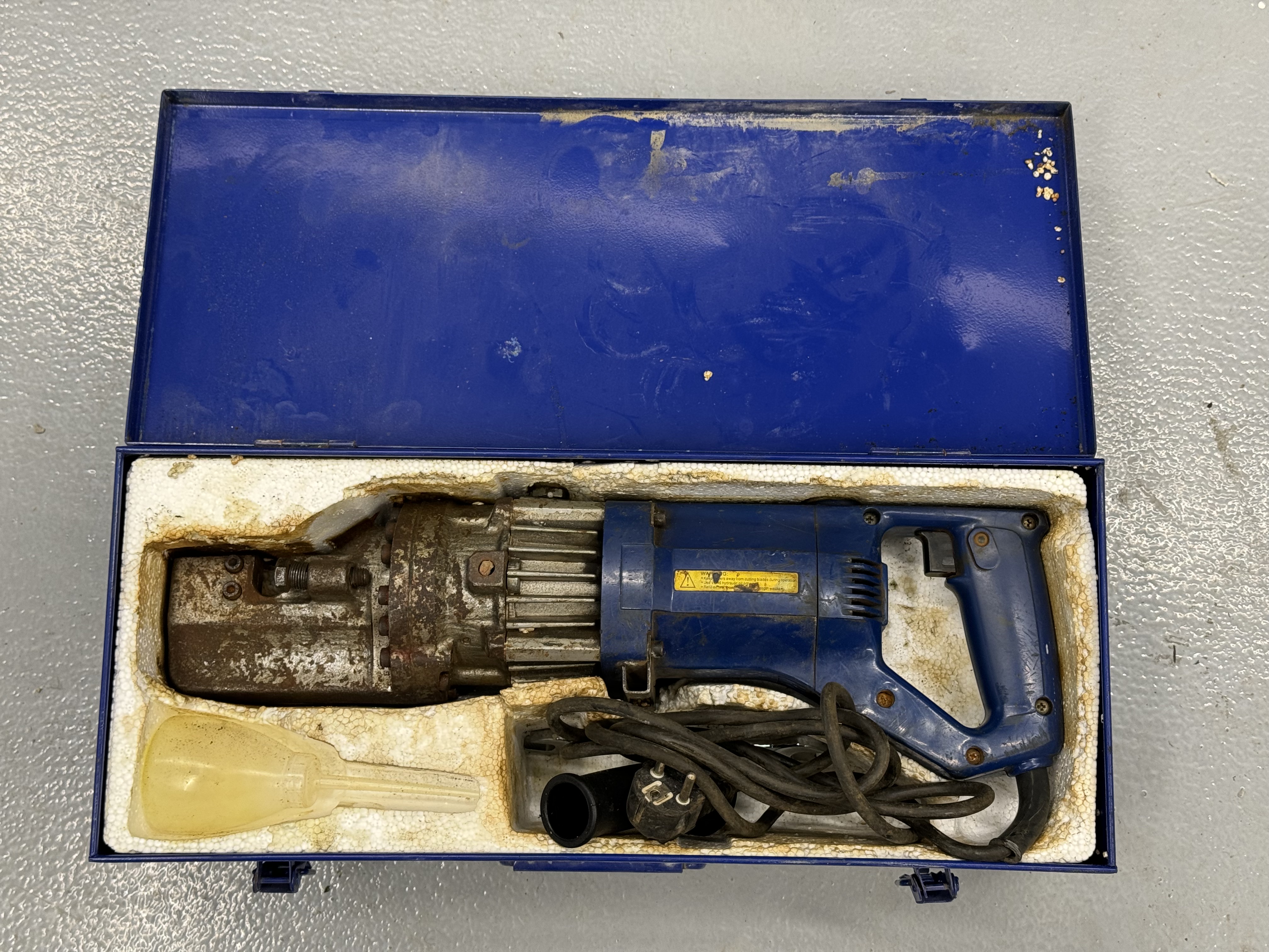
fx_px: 1760
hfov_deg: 39.7
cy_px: 476
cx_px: 634
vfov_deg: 30.3
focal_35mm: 48
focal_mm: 6.86
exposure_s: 1/50
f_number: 1.78
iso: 50
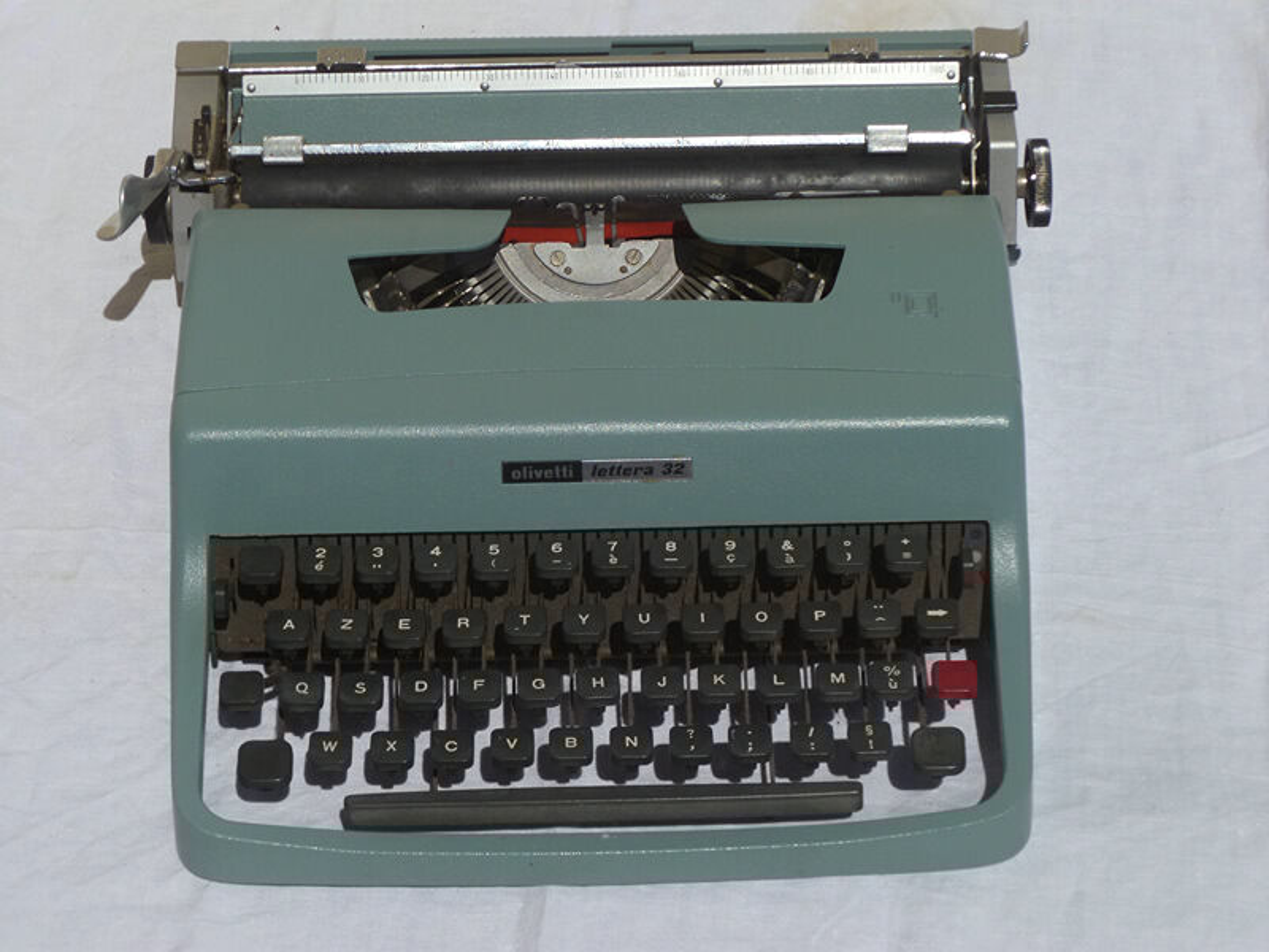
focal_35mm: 103
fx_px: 3776
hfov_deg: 19.1
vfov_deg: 14.4
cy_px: 476
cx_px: 634
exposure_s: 1/200
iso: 80
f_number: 14
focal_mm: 18.3
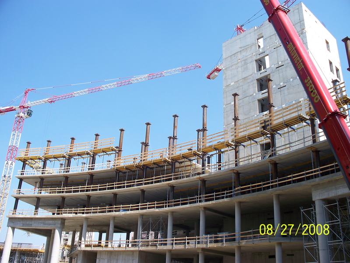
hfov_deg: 51.4
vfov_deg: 39.7
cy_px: 132
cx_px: 175
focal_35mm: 36
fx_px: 364
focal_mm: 7.54
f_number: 2.8
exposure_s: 1/640
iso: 80
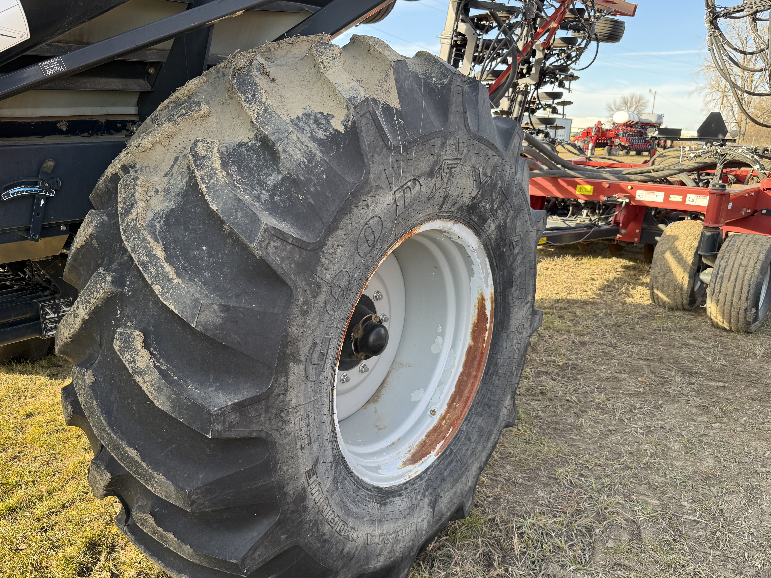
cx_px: 337
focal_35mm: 28
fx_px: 624
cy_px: 312
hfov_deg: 63.2
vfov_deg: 49.7
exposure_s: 1/377
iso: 100
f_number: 1.78
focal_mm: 6.76
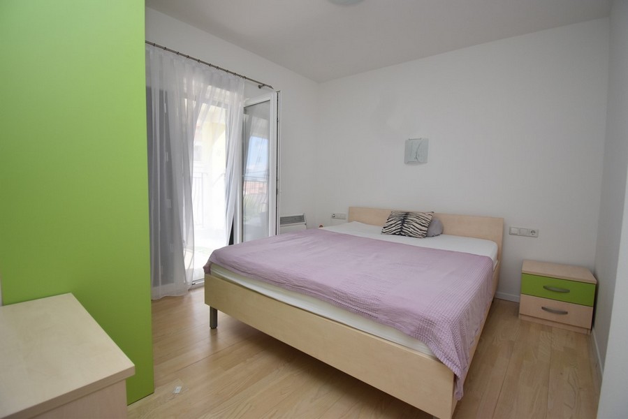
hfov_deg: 100.4
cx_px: 314
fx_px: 262
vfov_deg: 77.4
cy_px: 210
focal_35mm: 15
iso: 500
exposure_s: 1/250
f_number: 4.5
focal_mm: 10
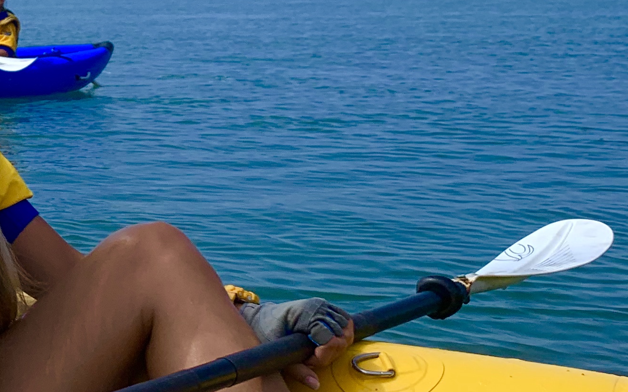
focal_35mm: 84
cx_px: -132
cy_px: 9
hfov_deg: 22.6
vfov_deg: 15.3
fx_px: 1438
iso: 25
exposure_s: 1/3086
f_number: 1.8
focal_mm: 4.25
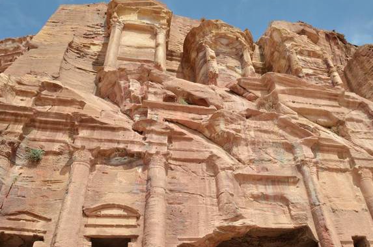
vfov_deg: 39.7
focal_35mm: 33
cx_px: 217
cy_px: 134
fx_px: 341
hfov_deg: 57.0
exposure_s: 1/200
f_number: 11
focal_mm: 18
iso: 100
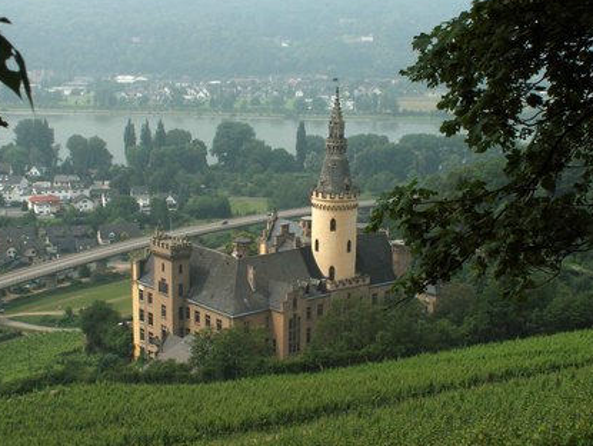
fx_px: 1012
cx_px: 313
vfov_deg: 24.8
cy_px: 204
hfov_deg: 32.7
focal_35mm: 59
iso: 50
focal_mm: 8.79
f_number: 7.1
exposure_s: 1/160
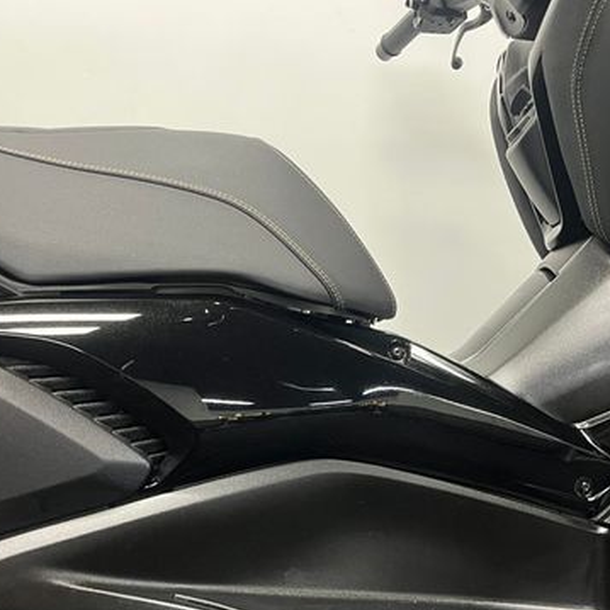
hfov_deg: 40.8
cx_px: 355
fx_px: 817
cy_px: 379
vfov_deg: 40.7
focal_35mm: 41
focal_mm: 5.1
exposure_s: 1/50
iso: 320
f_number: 1.6
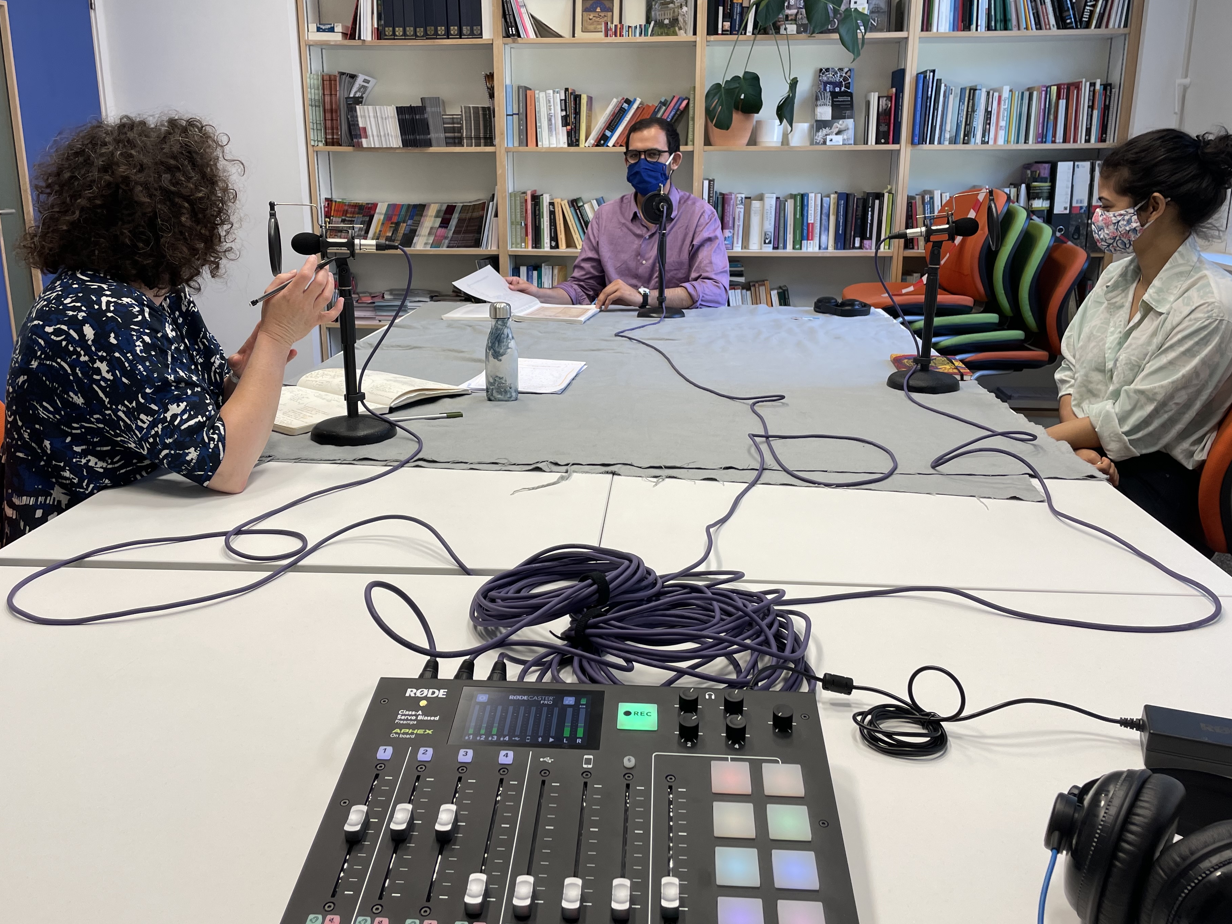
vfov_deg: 48.2
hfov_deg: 61.6
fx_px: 1032
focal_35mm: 29
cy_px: 421
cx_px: 593
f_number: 1.6
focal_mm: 4.2
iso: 50
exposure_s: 1/100
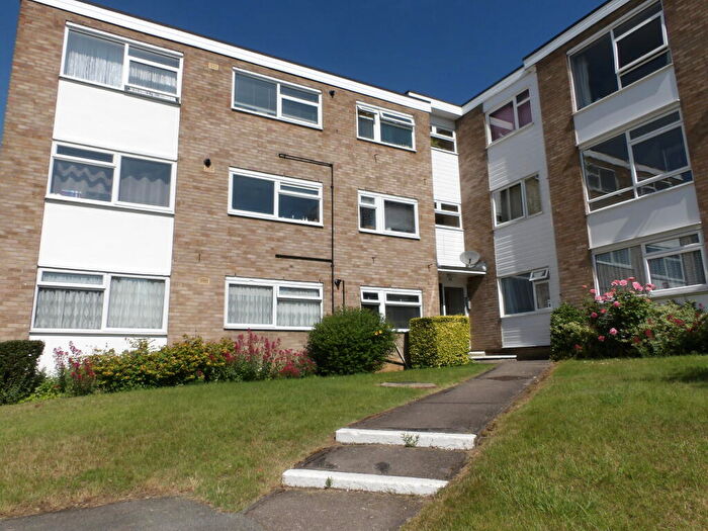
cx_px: 354
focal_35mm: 24
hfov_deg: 71.6
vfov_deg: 56.8
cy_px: 266
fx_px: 491
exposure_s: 1/524
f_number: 6.2
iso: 100
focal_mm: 4.3
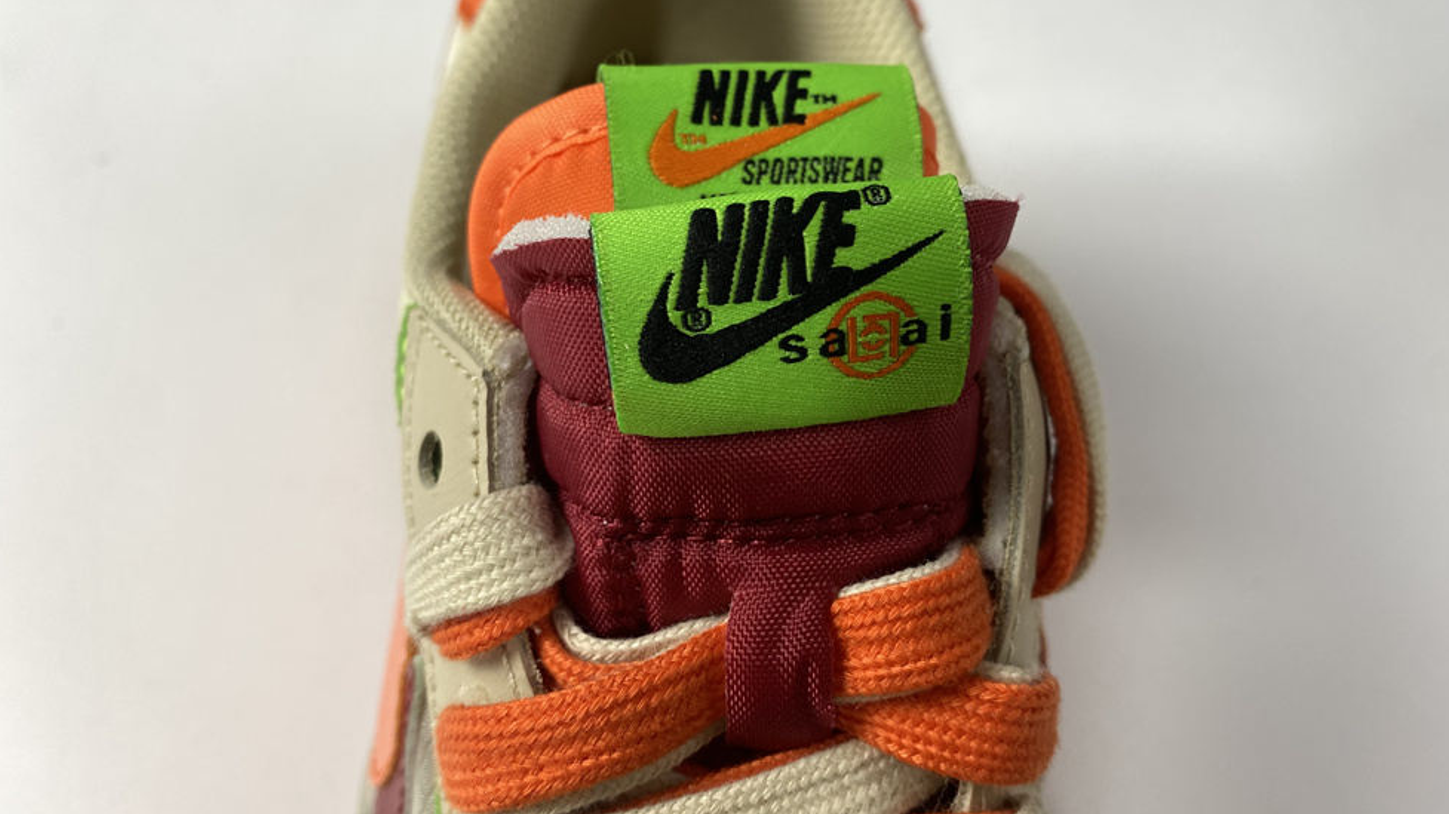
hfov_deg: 66.1
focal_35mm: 29
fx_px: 1114
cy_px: 351
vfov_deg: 40.1
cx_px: 727
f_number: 1.8
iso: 64
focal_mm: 4.25
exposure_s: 1/100
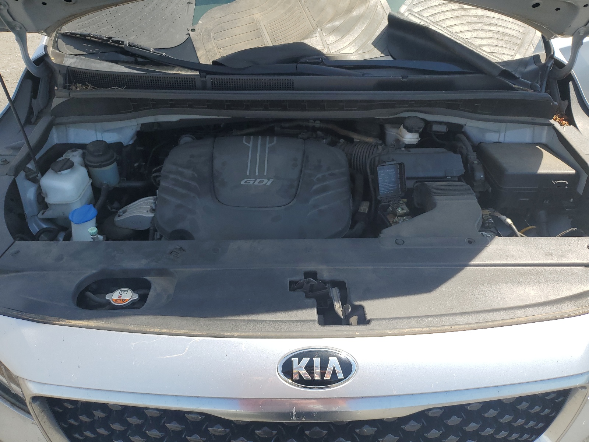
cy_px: 221
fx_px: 442
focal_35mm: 26
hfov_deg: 67.3
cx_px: 294
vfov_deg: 53.1
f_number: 1.5
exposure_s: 1/1250
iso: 50
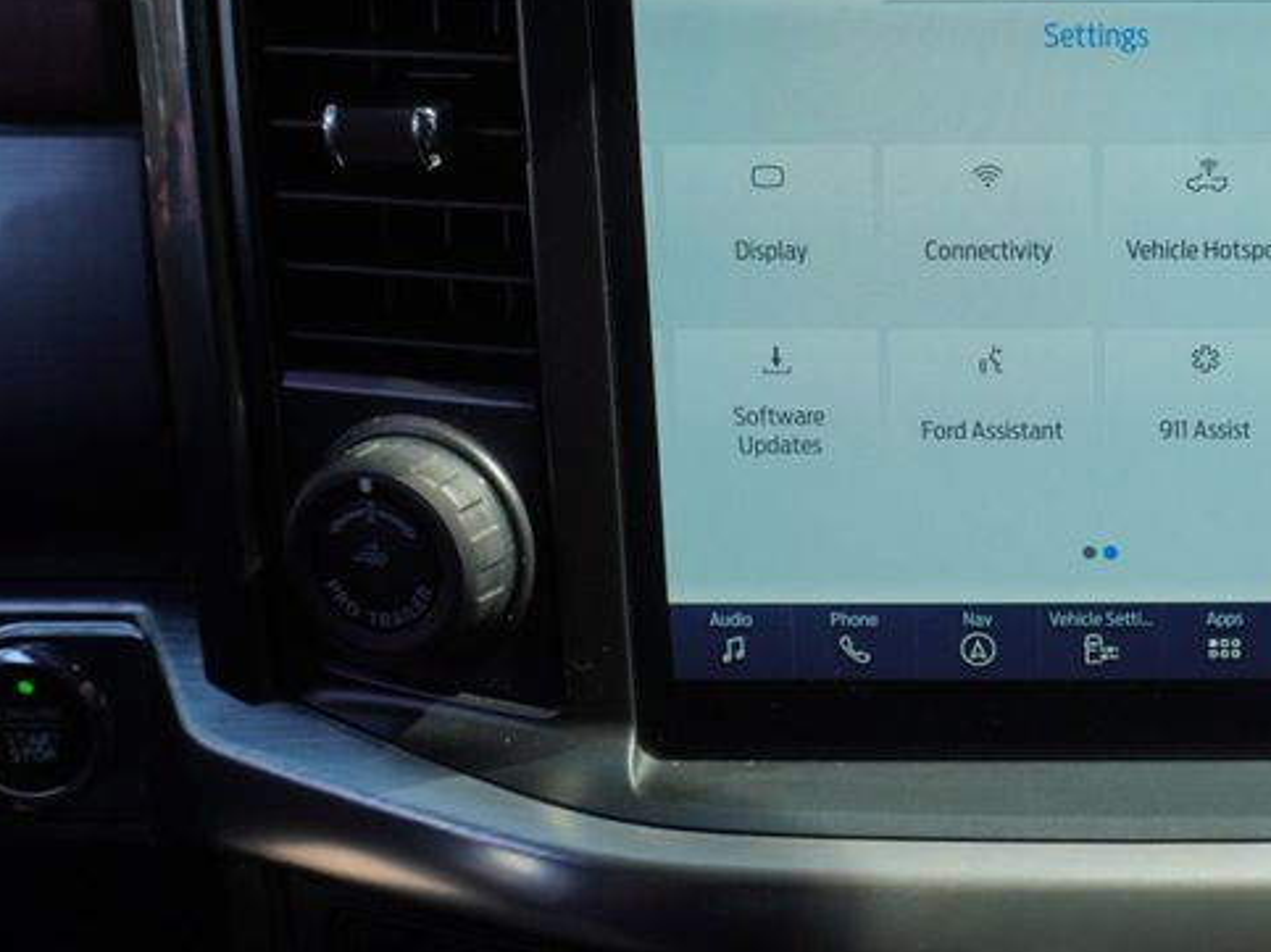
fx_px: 1799
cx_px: 1129
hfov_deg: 36.6
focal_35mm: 49
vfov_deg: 29.6
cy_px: 379
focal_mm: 16
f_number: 5.6
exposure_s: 1/100
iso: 100
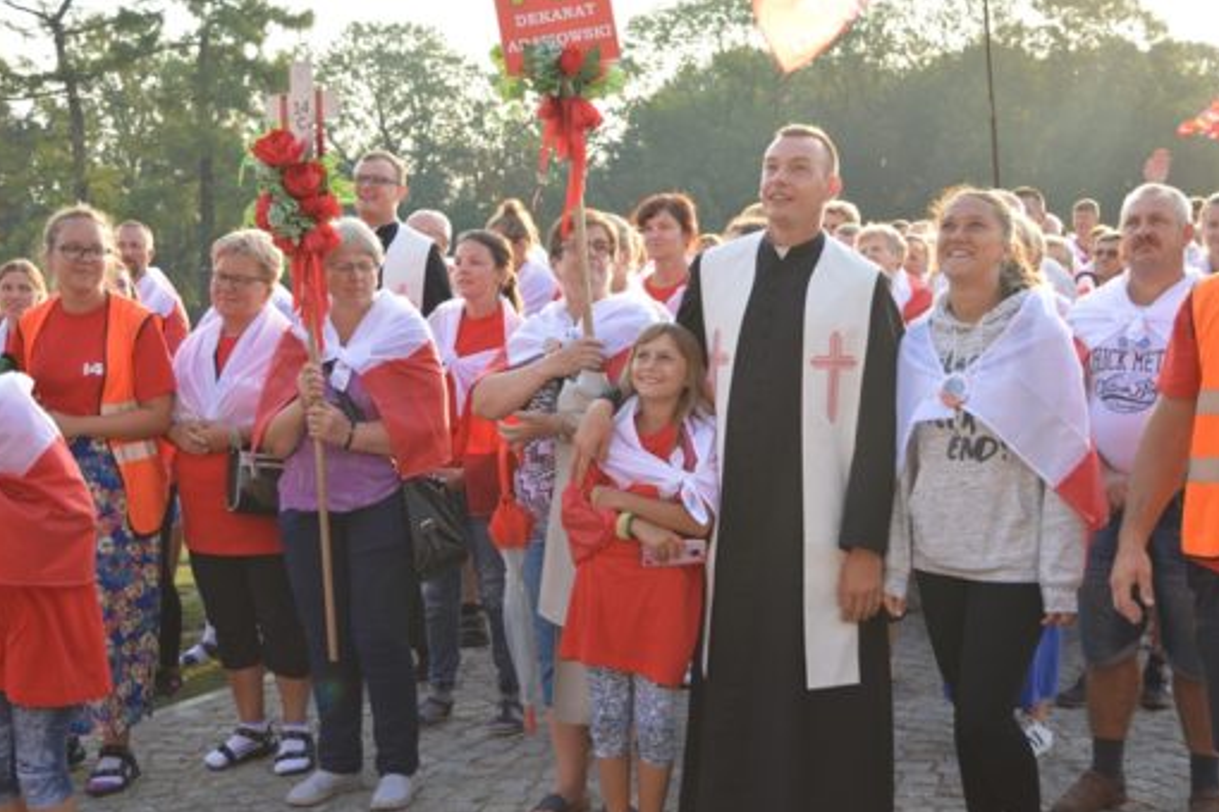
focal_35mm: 55
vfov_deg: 24.6
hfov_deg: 36.2
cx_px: 610
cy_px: 408
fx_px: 1862
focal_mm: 36
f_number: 5.6
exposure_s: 1/125
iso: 160
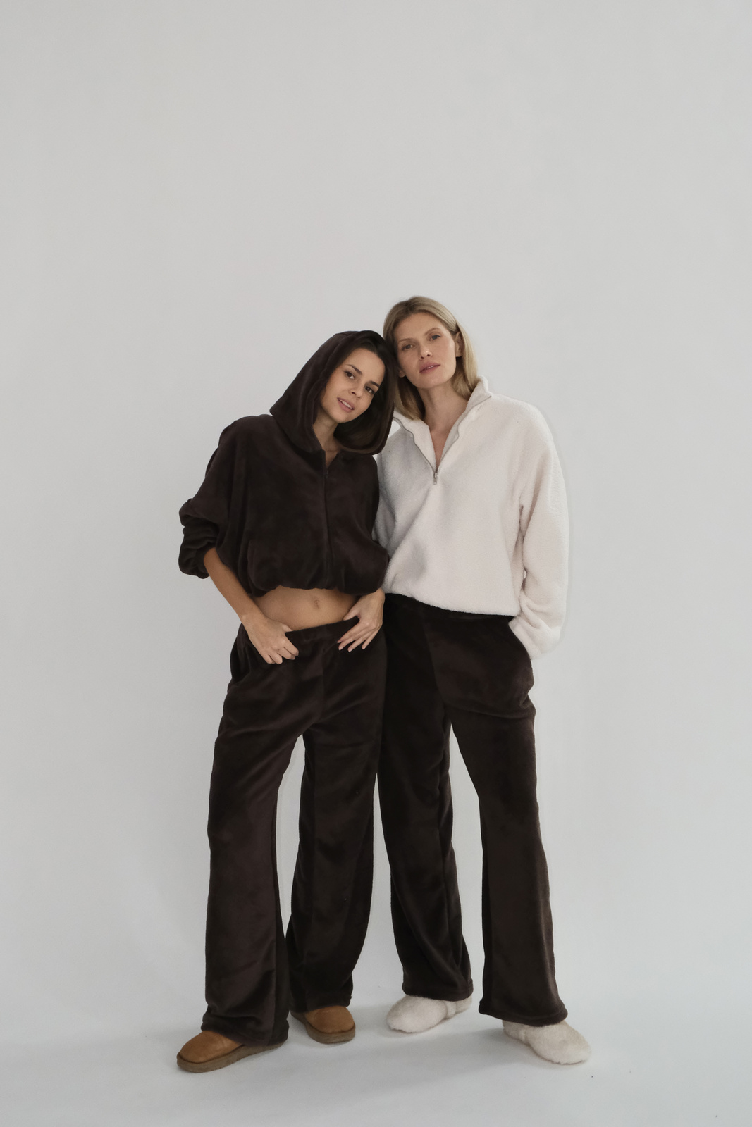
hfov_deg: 35.9
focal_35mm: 37
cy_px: 564
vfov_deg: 51.9
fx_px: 1159
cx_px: 376
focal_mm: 24.9
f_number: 4.4
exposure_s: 1/70
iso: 3200
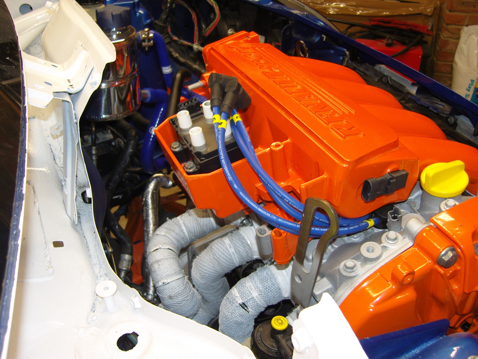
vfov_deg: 41.8
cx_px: 239
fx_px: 469
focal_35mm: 34
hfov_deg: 54.0
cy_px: 180
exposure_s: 1/40
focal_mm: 7.3
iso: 100
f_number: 2.8
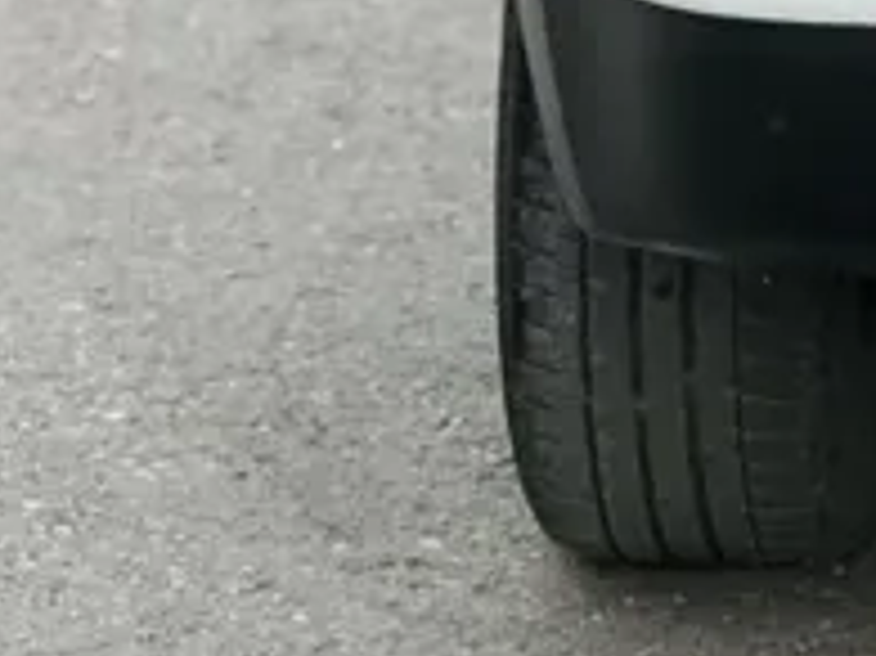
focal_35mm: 380
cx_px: 1981
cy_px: -849
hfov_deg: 5.1
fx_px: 9610
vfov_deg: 3.9
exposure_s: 1/93
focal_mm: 9
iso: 250
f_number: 2.8
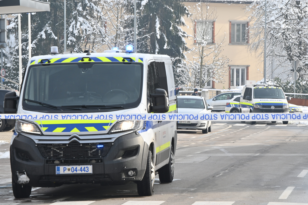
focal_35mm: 200
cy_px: 102
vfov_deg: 6.9
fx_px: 1710
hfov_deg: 10.3
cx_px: 154
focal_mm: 200
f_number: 22
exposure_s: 1/200
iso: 1250
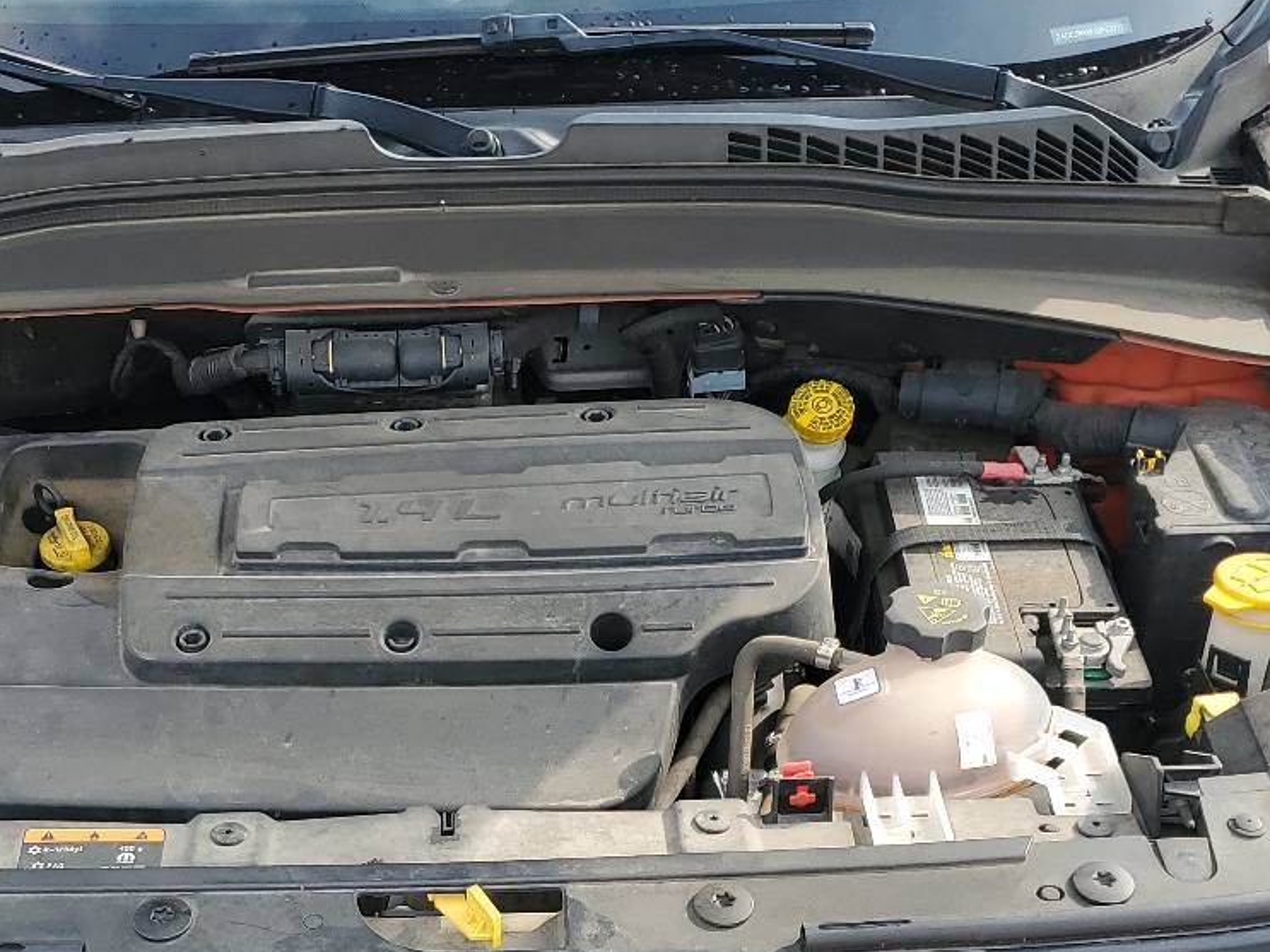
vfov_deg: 25.1
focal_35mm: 56
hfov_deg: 34.2
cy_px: 897
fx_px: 2054
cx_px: 491
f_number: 1.5
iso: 50
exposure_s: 1/556
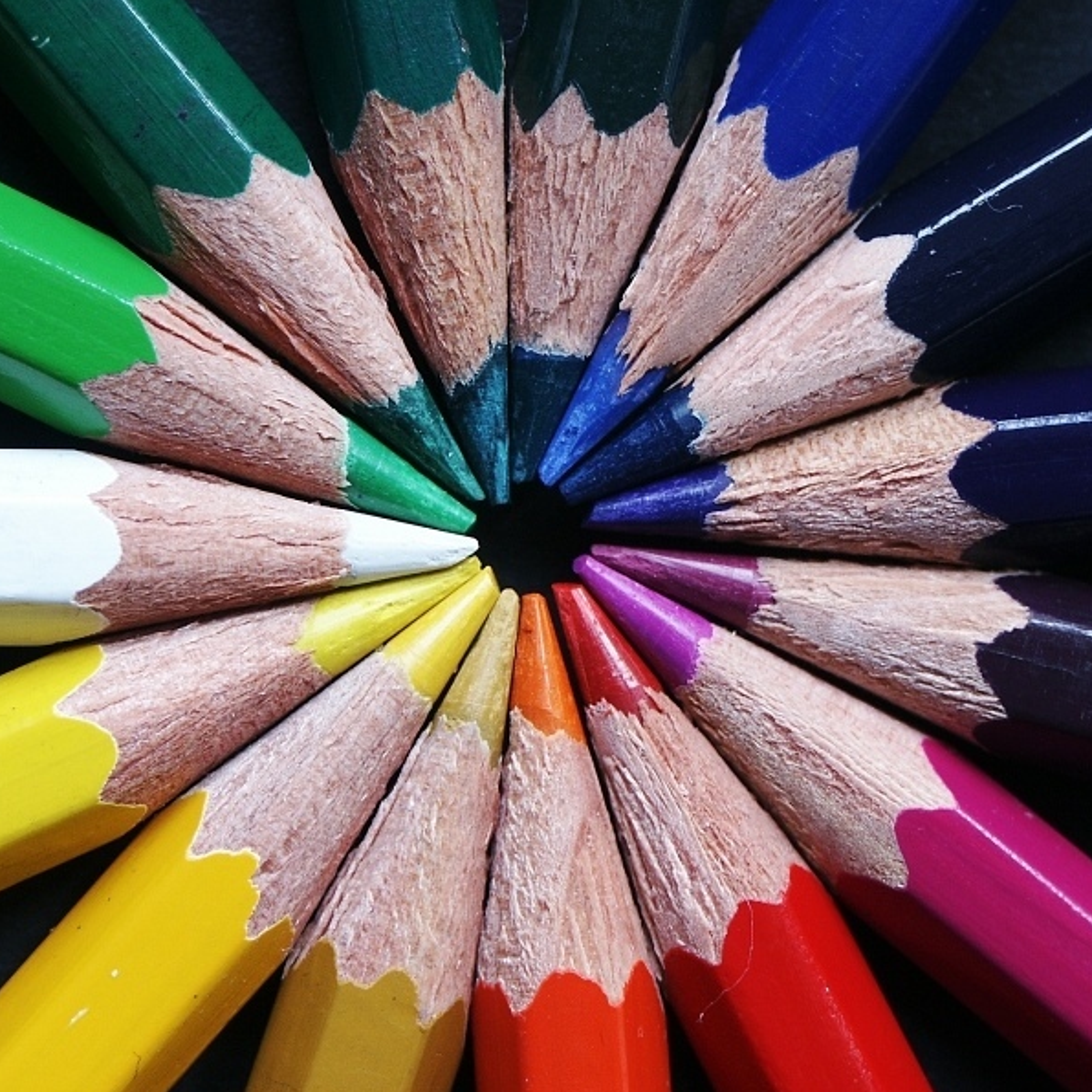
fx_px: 8423
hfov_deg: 7.4
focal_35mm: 236
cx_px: 551
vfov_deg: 7.4
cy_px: 546
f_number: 4.5
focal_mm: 50.48
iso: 100
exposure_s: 1/30
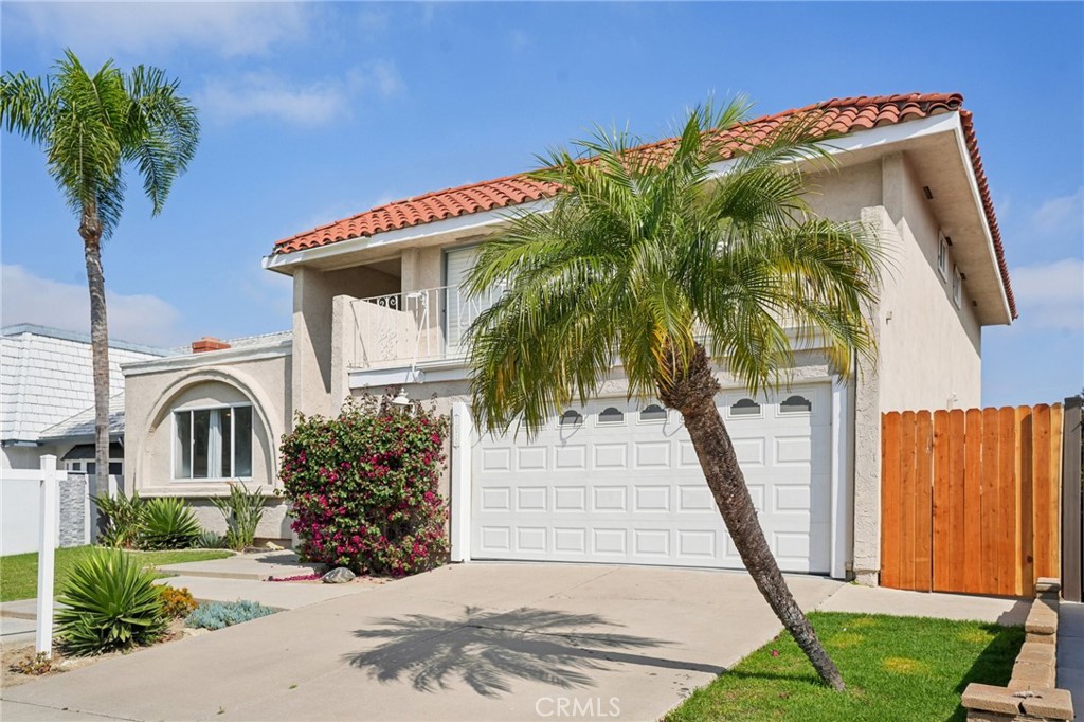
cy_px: 361
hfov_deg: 65.5
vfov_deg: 46.4
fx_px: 843
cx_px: 542
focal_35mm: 28
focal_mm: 28
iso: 125
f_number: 8
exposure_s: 1/640
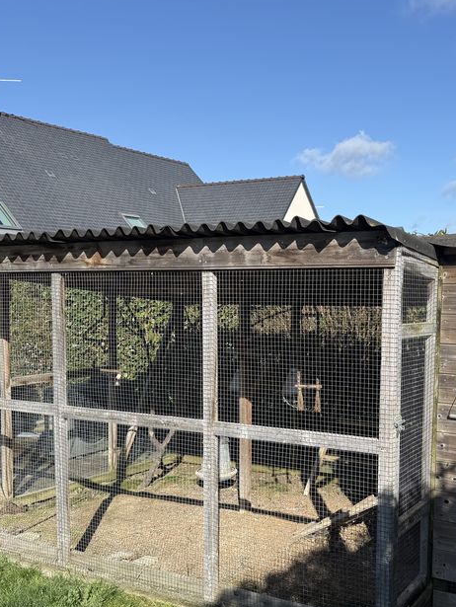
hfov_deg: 36.0
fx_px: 684
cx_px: 342
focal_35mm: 39
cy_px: 341
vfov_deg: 47.7
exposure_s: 1/3425
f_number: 1.78
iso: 80
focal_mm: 6.76
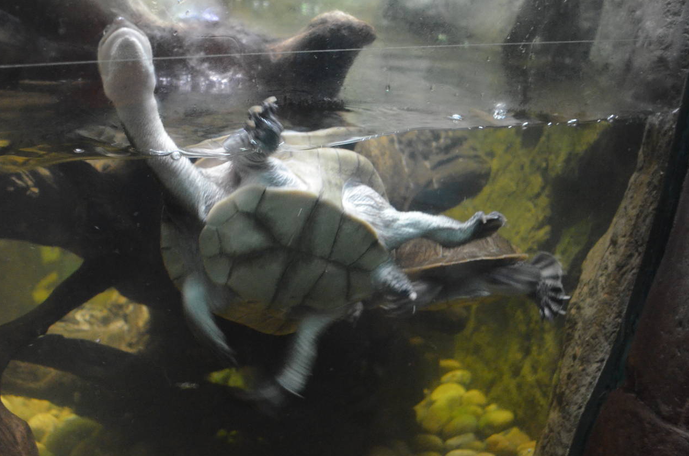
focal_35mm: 42
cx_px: 274
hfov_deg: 46.2
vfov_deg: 31.8
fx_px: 802
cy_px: 236
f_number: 4
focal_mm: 22
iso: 3200
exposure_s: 1/25
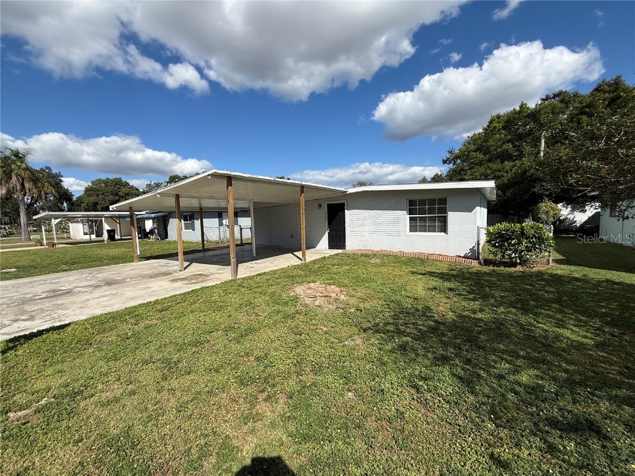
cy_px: 238
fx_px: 257
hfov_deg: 102.1
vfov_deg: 85.7
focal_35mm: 14
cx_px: 318
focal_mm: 2.22
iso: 50
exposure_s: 1/2717
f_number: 2.2
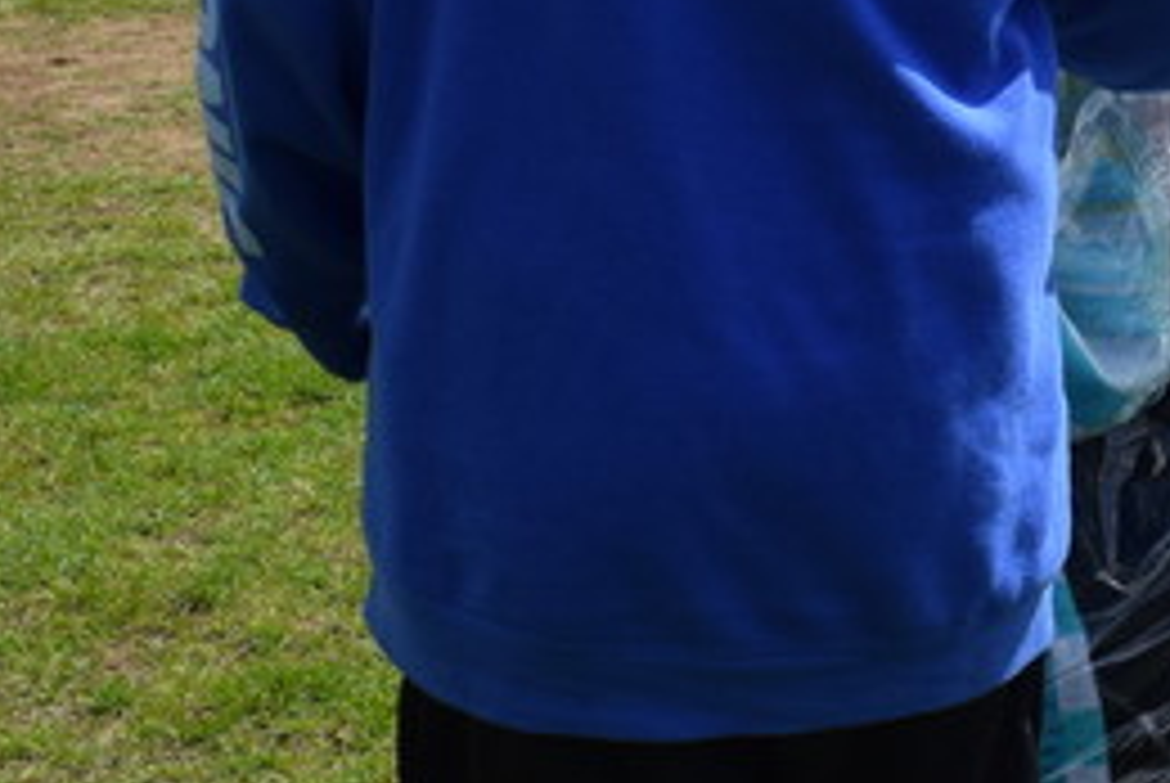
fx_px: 3839
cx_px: 1688
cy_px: 38
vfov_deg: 11.5
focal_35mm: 118
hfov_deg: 16.1
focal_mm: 20
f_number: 10
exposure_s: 1/500
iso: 200
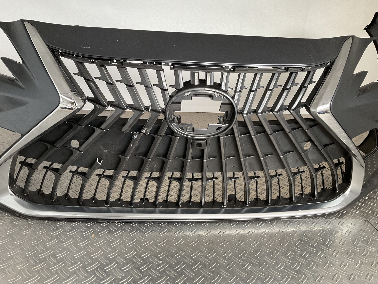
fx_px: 317
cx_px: 189
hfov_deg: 61.7
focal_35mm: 29
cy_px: 142
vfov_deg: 48.2
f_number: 1.8
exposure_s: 1/60
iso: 125
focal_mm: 3
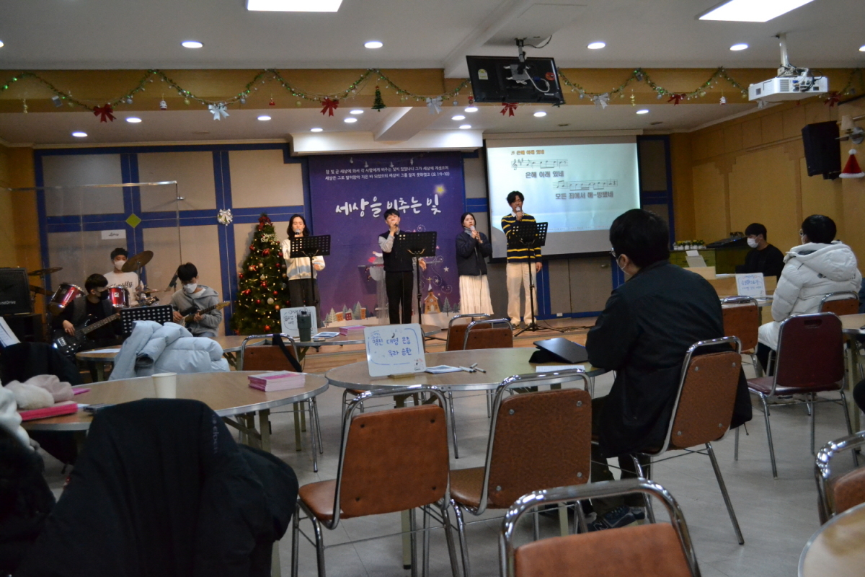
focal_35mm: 33
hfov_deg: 57.2
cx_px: 432
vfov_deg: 40.0
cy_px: 288
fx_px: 793
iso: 3200
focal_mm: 22
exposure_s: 1/400
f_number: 4
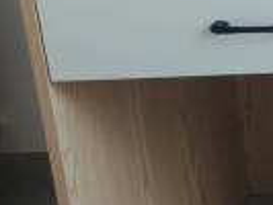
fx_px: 1137
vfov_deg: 9.6
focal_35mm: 144
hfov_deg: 10.8
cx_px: 737
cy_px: -205
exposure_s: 1/100
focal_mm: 6.72
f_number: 1.69
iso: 62
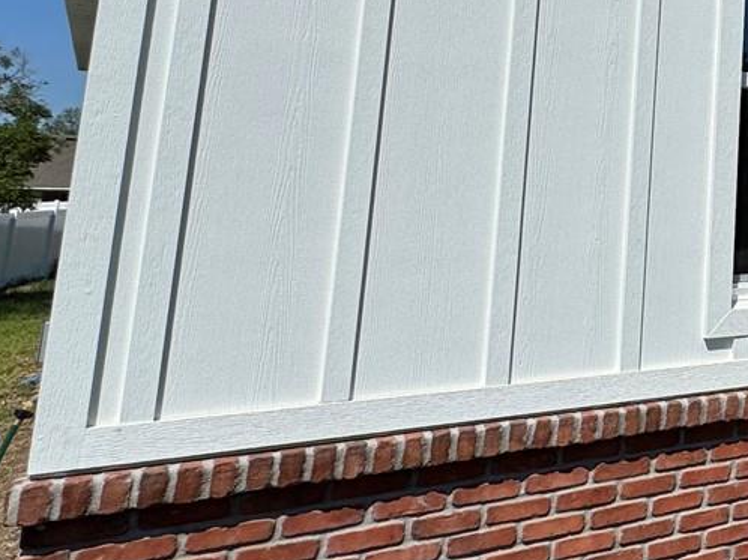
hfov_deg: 33.1
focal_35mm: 45
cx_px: 931
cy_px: 53
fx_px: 972
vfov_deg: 30.7
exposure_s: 1/3906
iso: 32
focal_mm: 2.22
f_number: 2.2
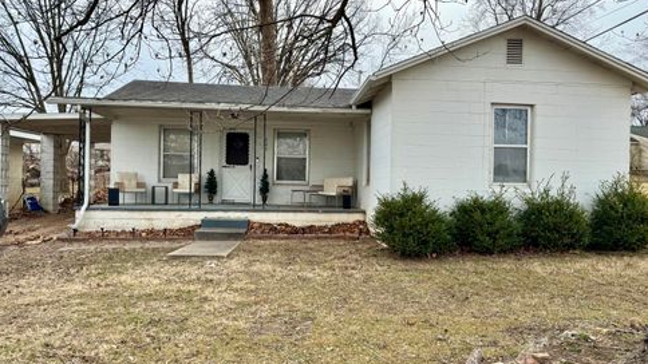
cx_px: 315
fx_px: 464
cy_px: 183
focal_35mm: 27
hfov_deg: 69.9
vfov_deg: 42.9
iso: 80
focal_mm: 6.76
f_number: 1.78
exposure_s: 1/1767
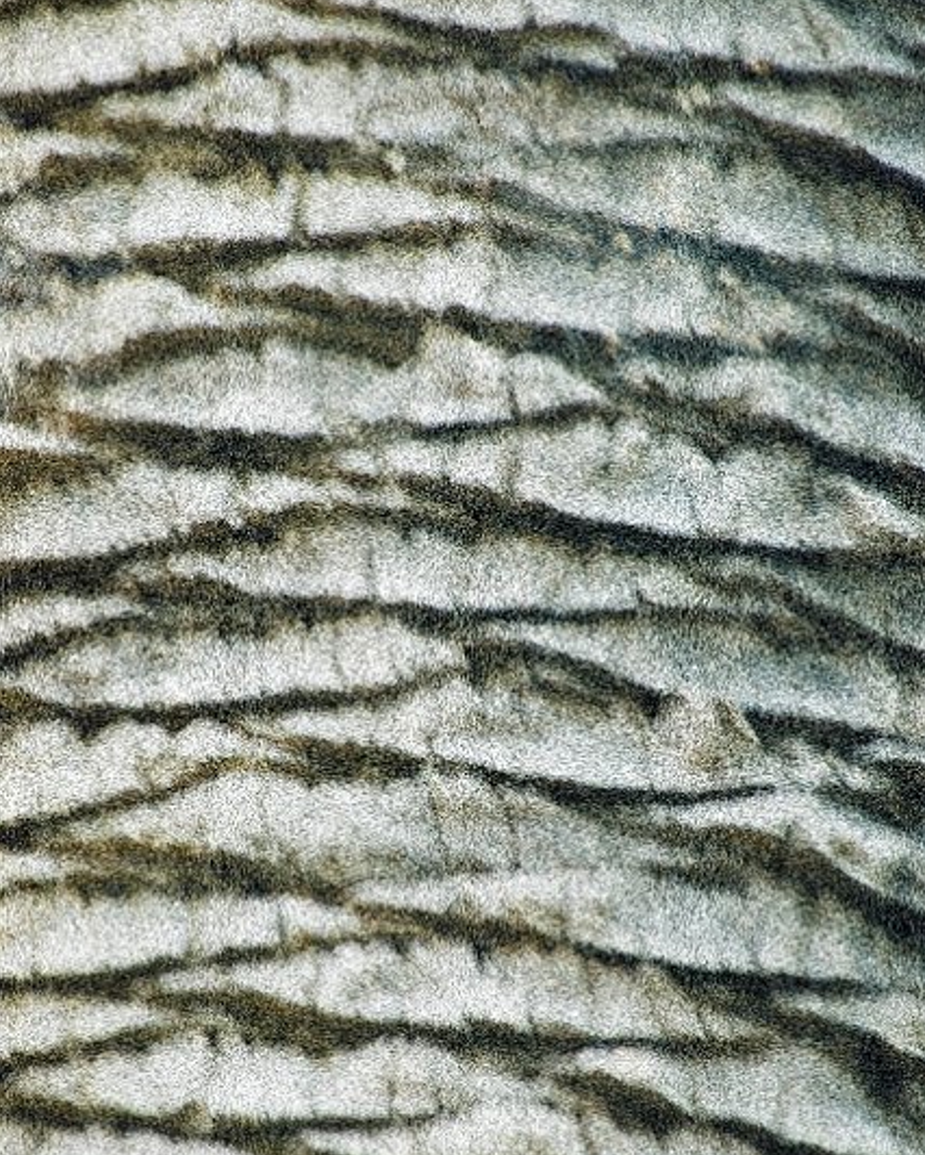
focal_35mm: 305
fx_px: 10431
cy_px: 640
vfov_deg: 6.3
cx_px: 462
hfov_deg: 5.1
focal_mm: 180
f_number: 4.8
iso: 100
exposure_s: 1/6
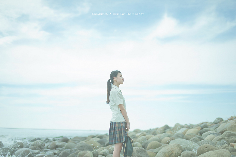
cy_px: 78
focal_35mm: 50
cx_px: 118
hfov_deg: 39.6
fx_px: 328
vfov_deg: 26.9
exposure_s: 1/8000
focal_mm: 50
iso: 100
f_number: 1.6
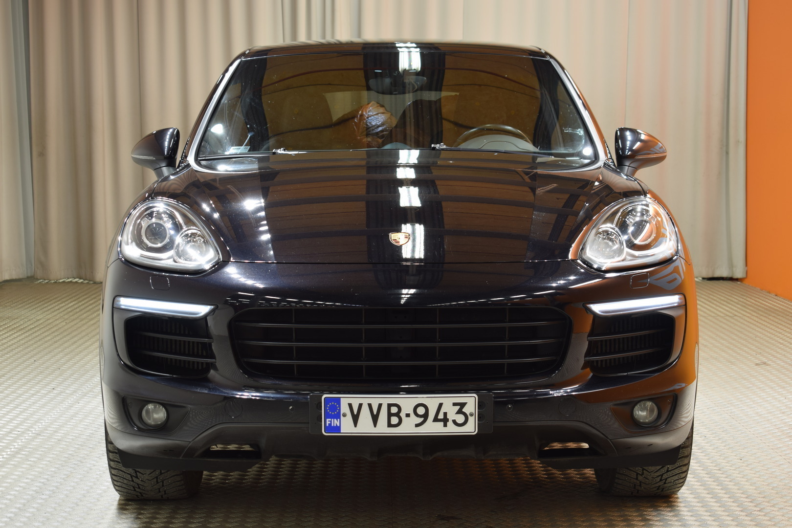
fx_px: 1518
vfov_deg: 19.7
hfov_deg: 29.2
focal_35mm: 69
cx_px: 396
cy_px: 264
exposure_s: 1/6
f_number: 5.6
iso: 100
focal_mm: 46
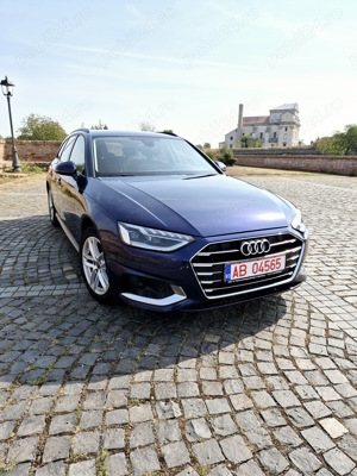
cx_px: 178
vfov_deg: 73.9
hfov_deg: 58.9
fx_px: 316
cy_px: 238
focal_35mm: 23
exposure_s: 1/2500
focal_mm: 5.4
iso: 25
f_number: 1.8
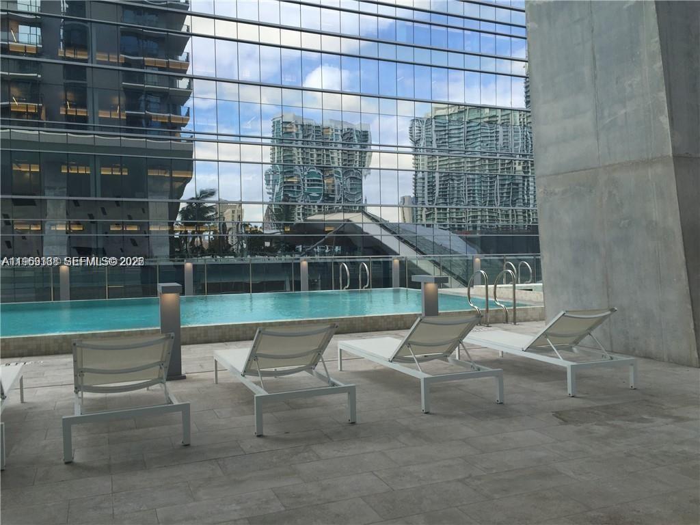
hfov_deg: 61.7
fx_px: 586
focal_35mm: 29
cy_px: 262
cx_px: 350
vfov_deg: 48.2
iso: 32
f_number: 2.2
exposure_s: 1/898
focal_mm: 4.15
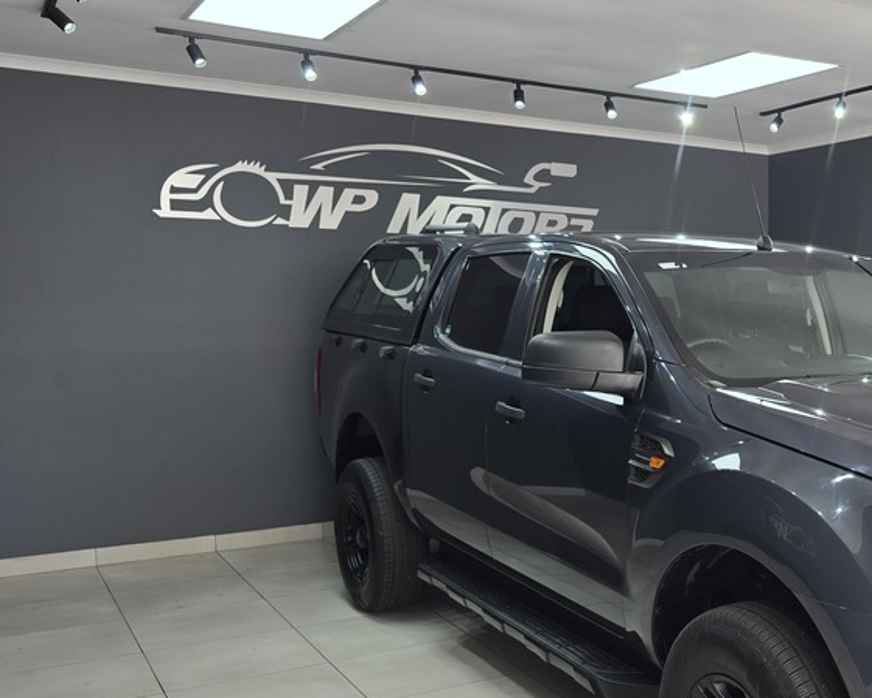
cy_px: 460
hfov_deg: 41.3
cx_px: 782
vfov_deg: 36.2
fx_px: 1058
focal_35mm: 41
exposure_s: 1/100
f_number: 1.7
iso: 25
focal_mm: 6.3
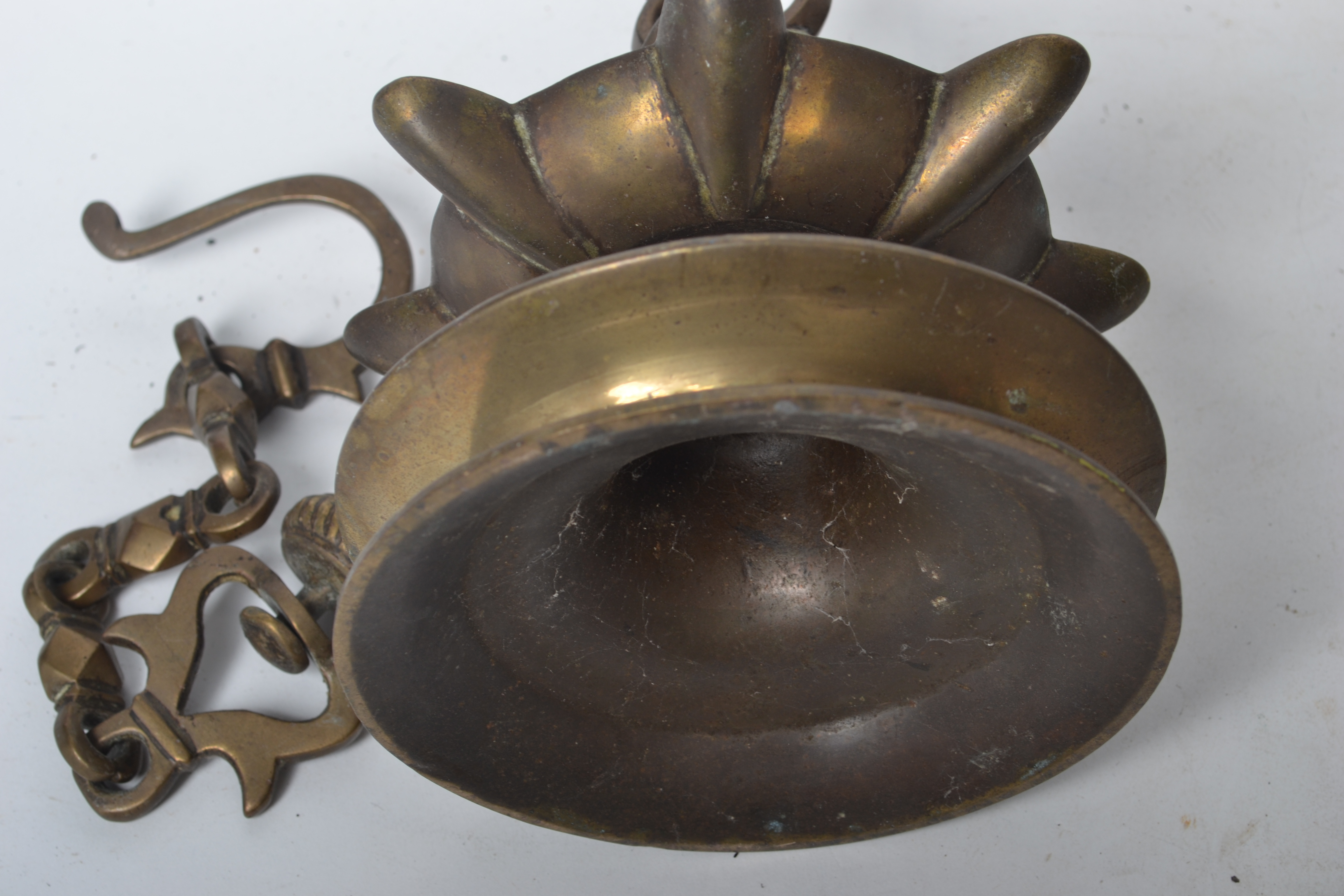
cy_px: 448
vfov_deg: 16.6
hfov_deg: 24.6
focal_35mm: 82
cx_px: 672
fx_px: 3080
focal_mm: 55
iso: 100
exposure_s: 1/125
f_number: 9
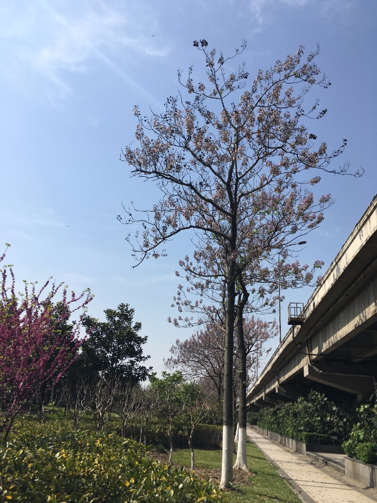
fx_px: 421
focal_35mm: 29
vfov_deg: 61.7
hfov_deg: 48.2
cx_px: 188
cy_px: 252
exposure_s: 1/2024
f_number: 2.2
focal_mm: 4.15
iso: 25
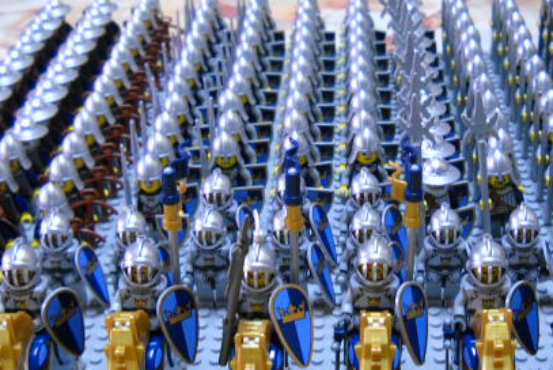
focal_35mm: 67
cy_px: 248
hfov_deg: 30.0
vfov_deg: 20.3
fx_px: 1030
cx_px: 321
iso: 400
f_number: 3.1
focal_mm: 6.72
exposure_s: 1/12
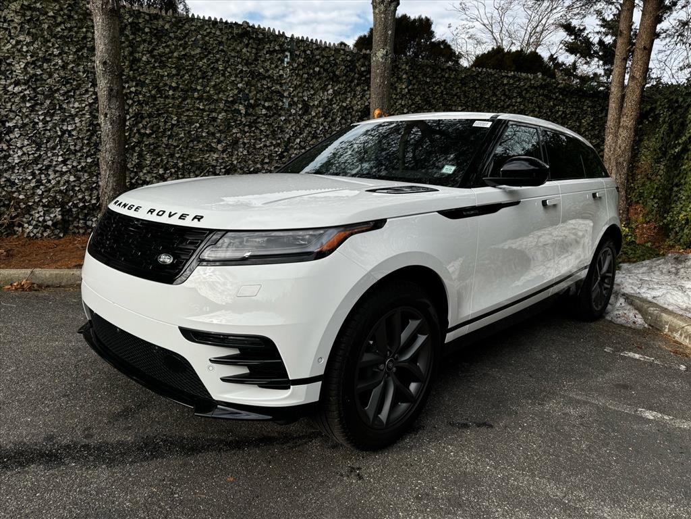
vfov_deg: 56.8
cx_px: 346
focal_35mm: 24
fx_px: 479
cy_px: 260
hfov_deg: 71.6
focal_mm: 6.76
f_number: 1.78
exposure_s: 1/1597
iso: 80
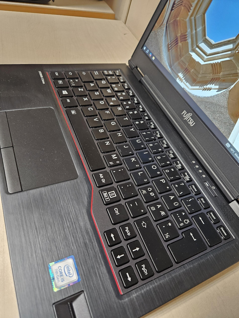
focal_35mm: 23
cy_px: 159
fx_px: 212
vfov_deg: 73.9
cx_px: 120
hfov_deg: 58.9
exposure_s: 1/100
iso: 1000
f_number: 1.8
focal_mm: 5.4
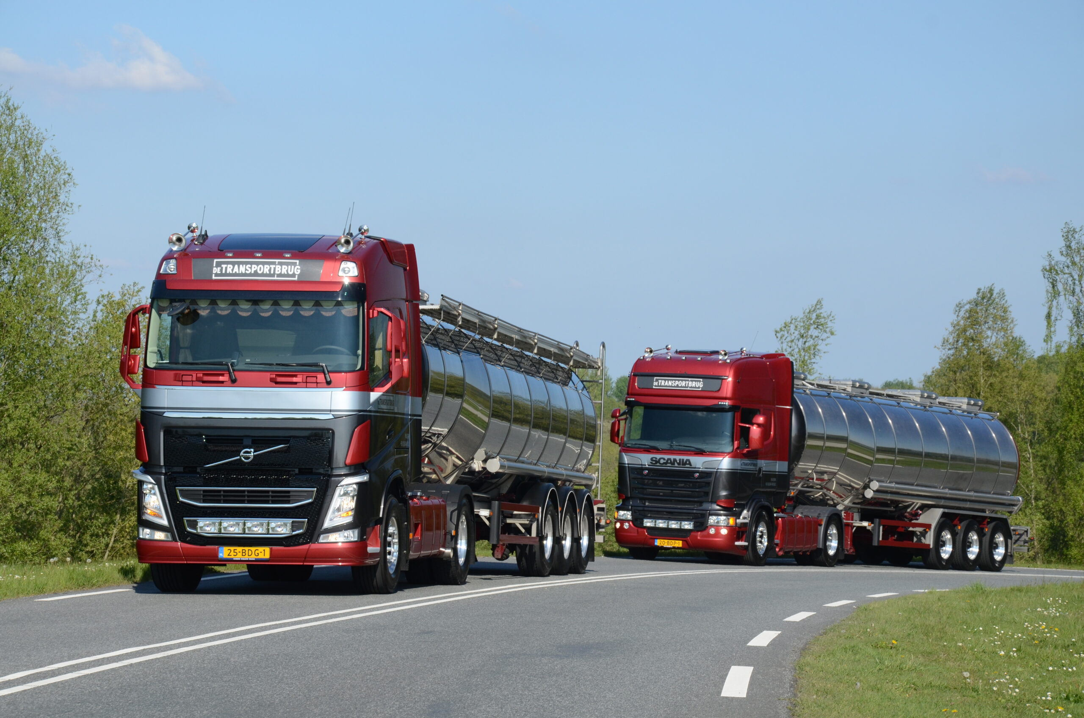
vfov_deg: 12.1
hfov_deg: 18.2
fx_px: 3381
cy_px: 359
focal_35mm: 112
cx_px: 542
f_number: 10
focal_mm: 75
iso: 400
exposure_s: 1/320
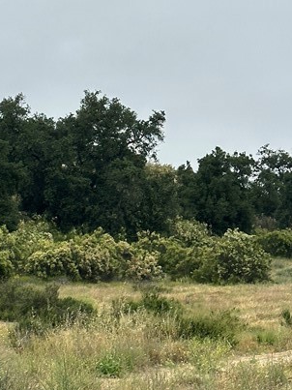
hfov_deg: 12.0
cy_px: 309
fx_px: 1373
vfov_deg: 16.0
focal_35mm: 122
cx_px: 8
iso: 64
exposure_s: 1/1613
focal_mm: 6.86
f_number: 1.78
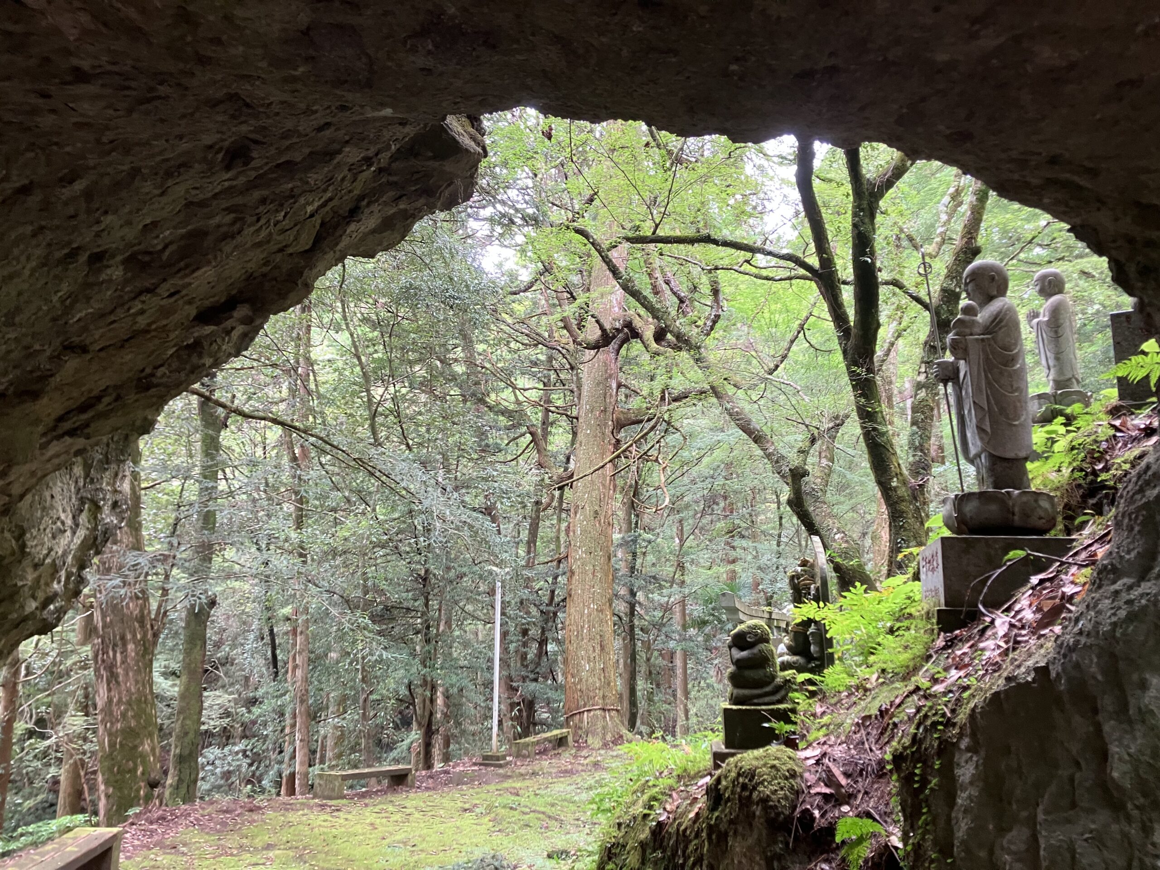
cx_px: 580
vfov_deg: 49.7
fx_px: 938
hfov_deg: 63.4
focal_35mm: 28
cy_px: 435
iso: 100
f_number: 1.8
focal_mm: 3.99
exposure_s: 1/60
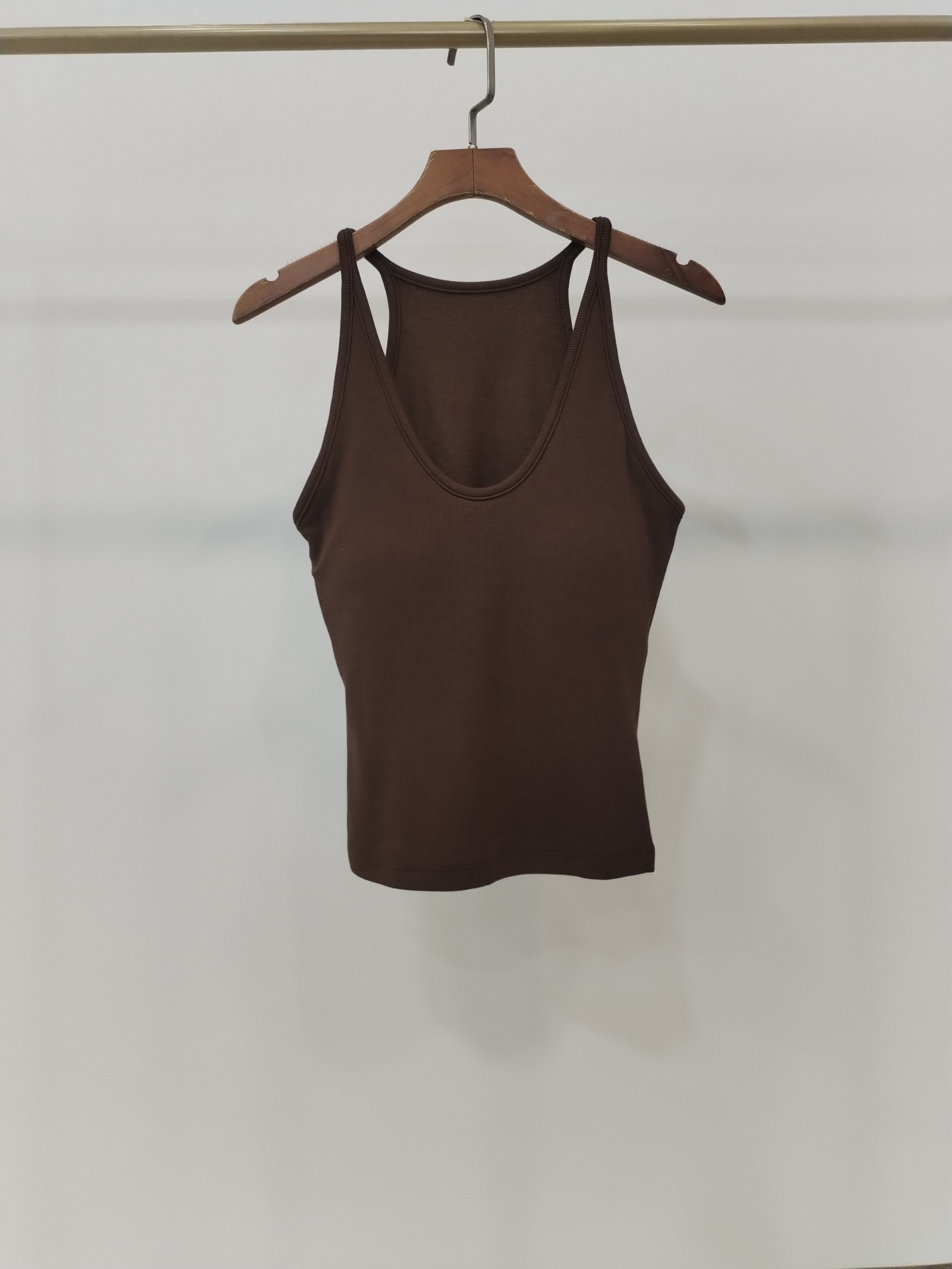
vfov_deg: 61.7
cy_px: 634
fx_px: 1063
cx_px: 476
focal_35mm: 29
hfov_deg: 48.2
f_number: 1.8
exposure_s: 1/60
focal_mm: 4.75
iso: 232
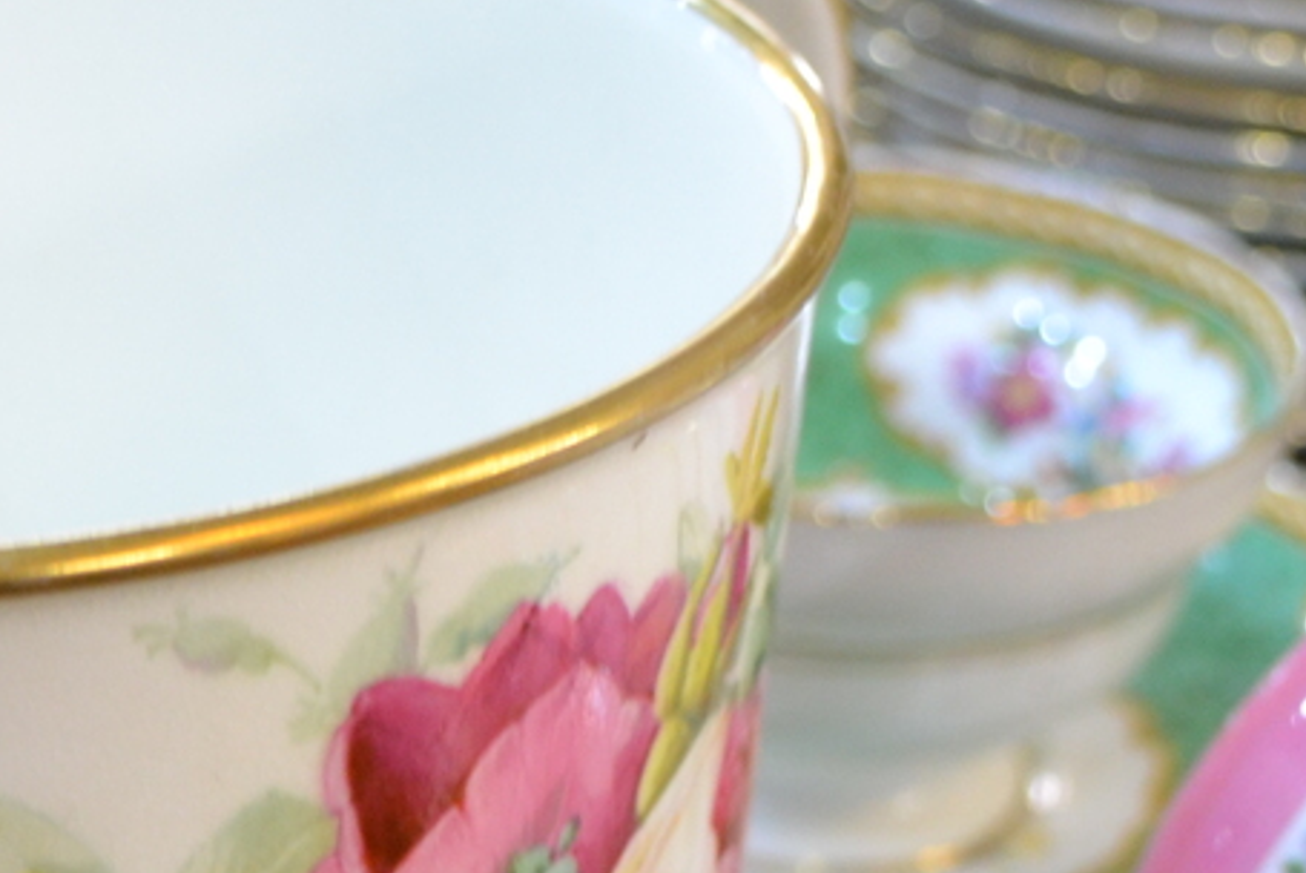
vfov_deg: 11.4
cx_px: -146
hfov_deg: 17.0
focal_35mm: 116
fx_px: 4211
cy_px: 1213
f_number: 4
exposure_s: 1/15
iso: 720
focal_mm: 22
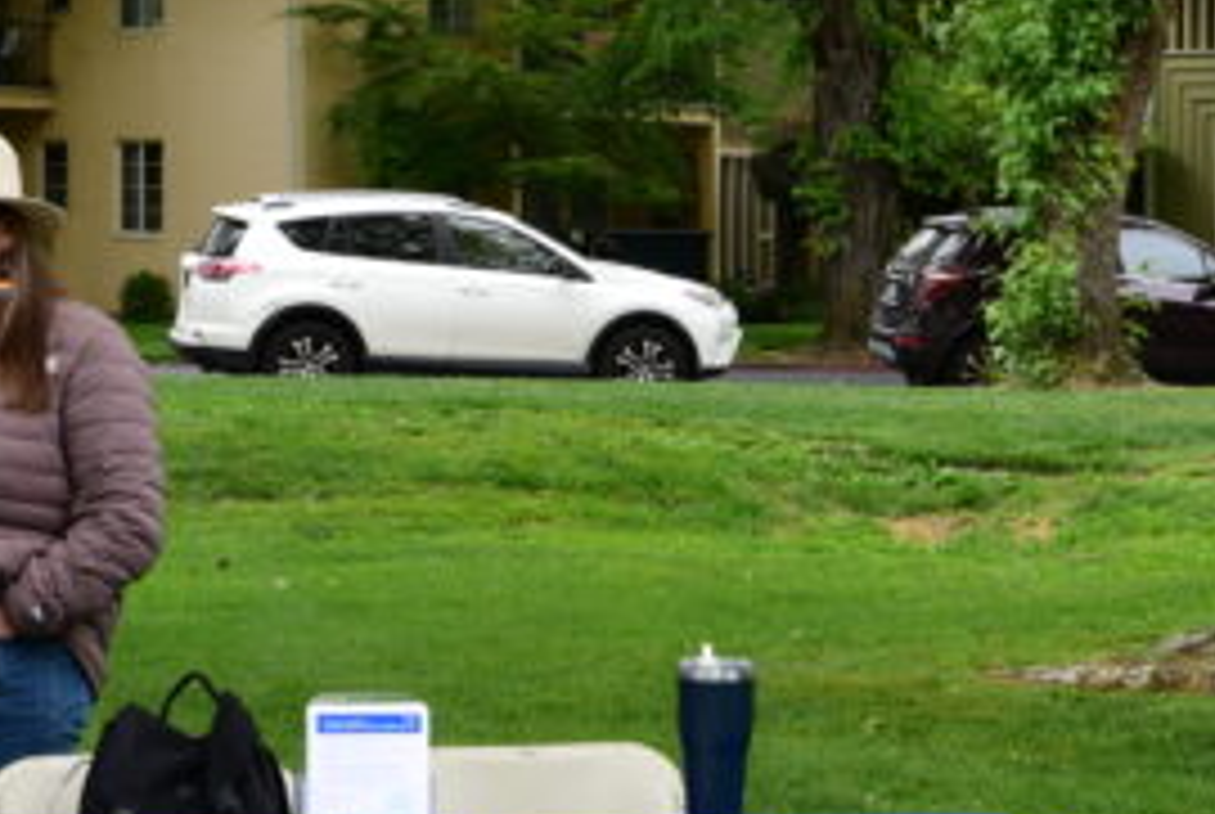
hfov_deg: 14.2
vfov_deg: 9.7
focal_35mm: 142
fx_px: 4800
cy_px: 483
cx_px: 1148
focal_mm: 50
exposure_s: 1/50
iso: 200
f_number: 9
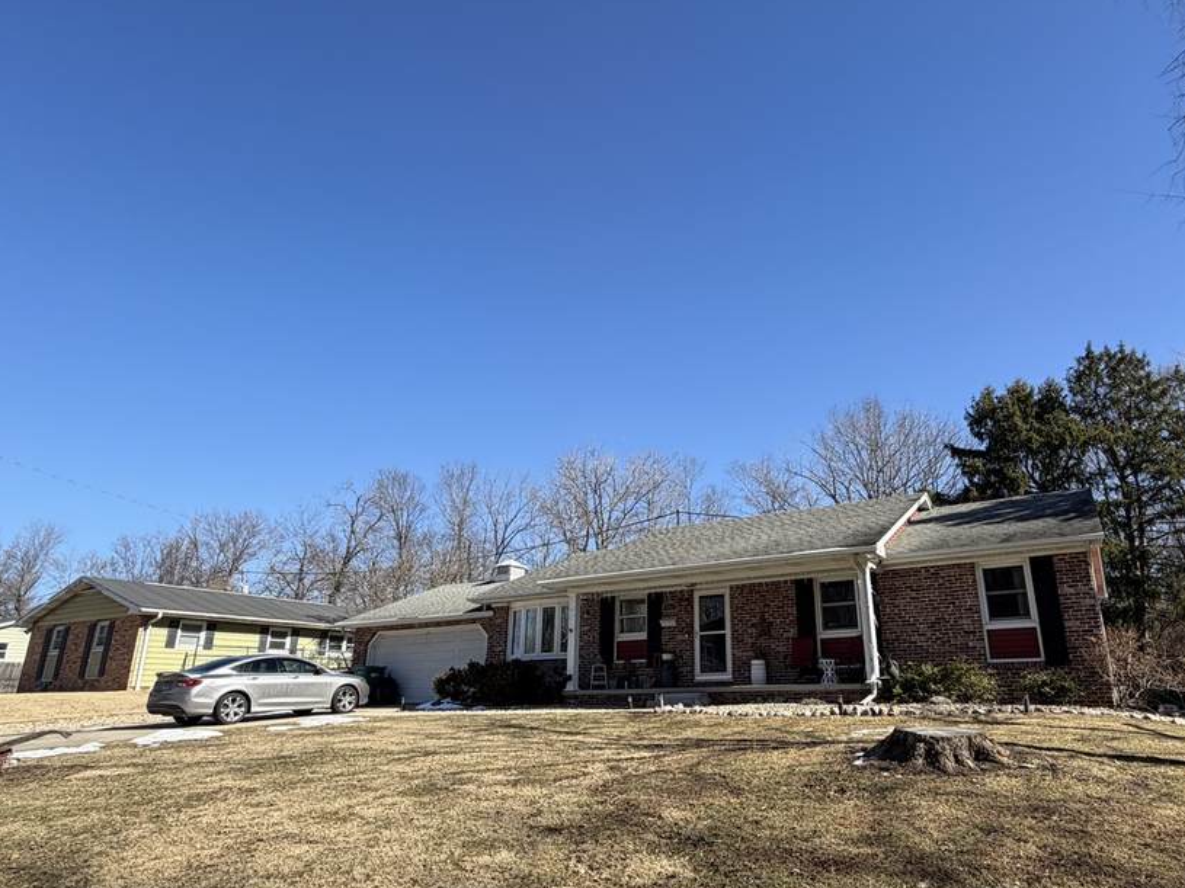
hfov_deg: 75.8
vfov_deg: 61.1
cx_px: 695
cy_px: 456
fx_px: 753
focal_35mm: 22
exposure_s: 1/770
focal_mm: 2.22
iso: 32
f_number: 2.2
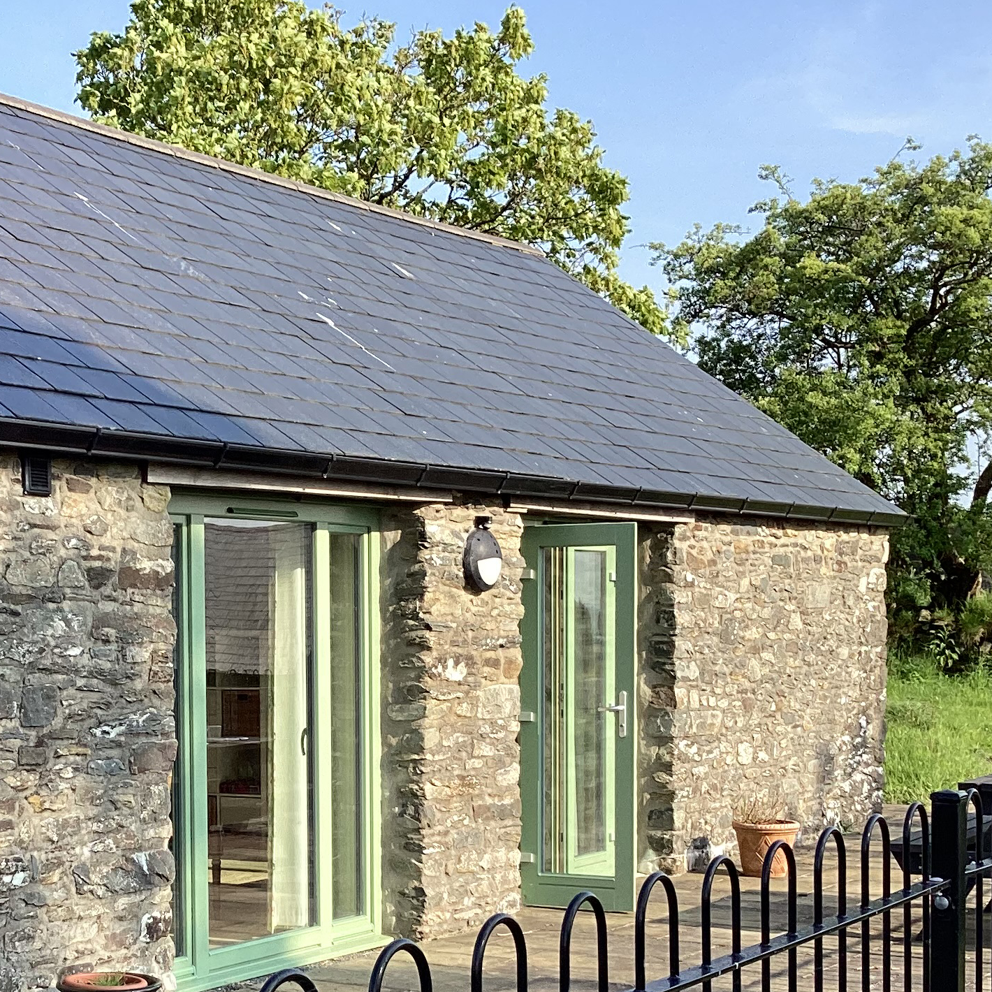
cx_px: 228
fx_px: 2043
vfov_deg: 26.9
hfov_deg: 26.9
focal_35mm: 63
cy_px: 748
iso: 25
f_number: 2.4
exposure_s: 1/491
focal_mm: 3.3
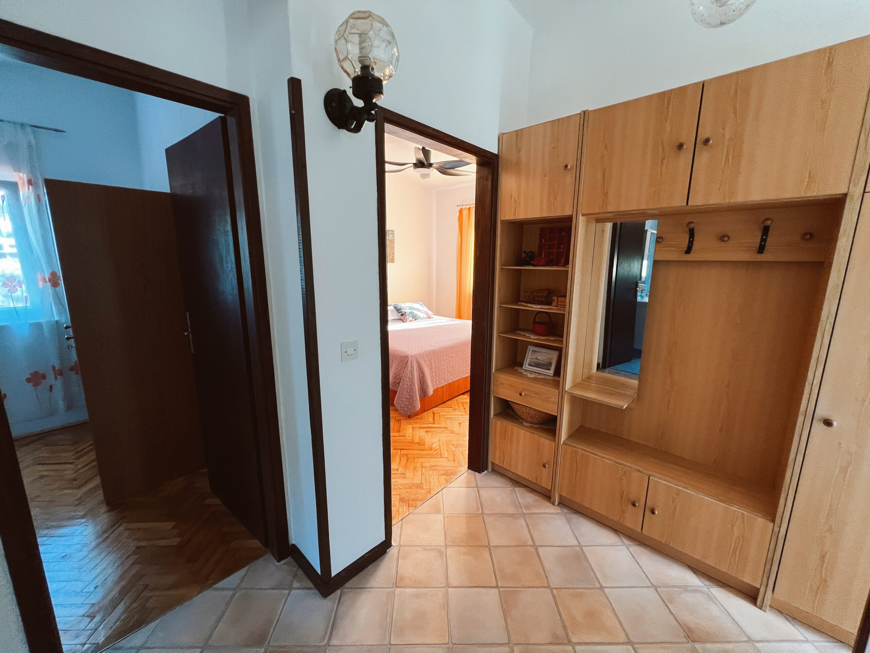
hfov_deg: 106.2
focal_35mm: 13
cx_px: 435
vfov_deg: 89.9
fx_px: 327
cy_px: 326
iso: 160
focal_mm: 1.57
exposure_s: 1/100
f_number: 1.8
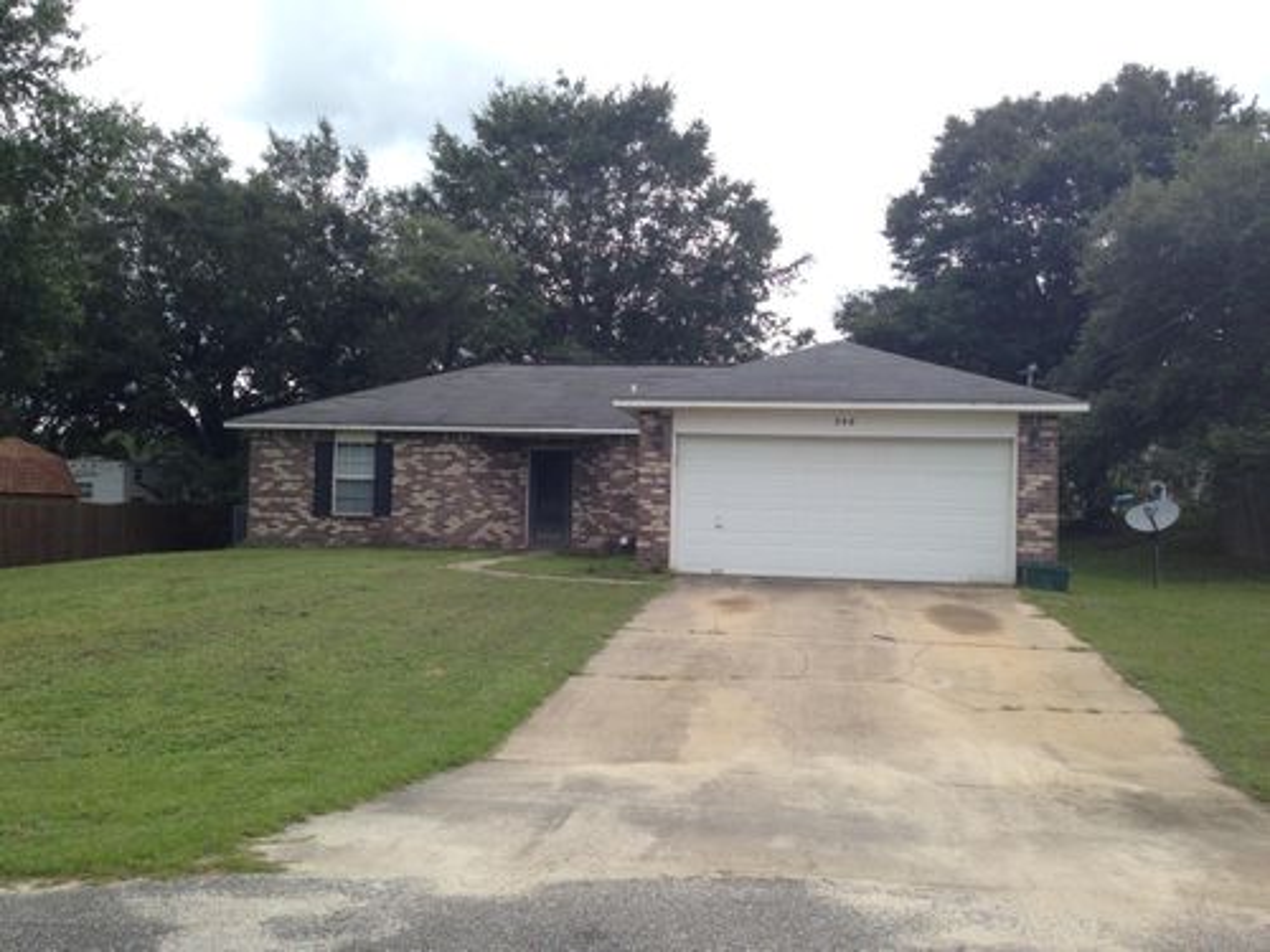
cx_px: 635
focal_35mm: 33
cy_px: 476
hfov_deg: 55.4
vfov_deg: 42.9
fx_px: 1211
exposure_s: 1/357
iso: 50
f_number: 2.4
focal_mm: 4.12
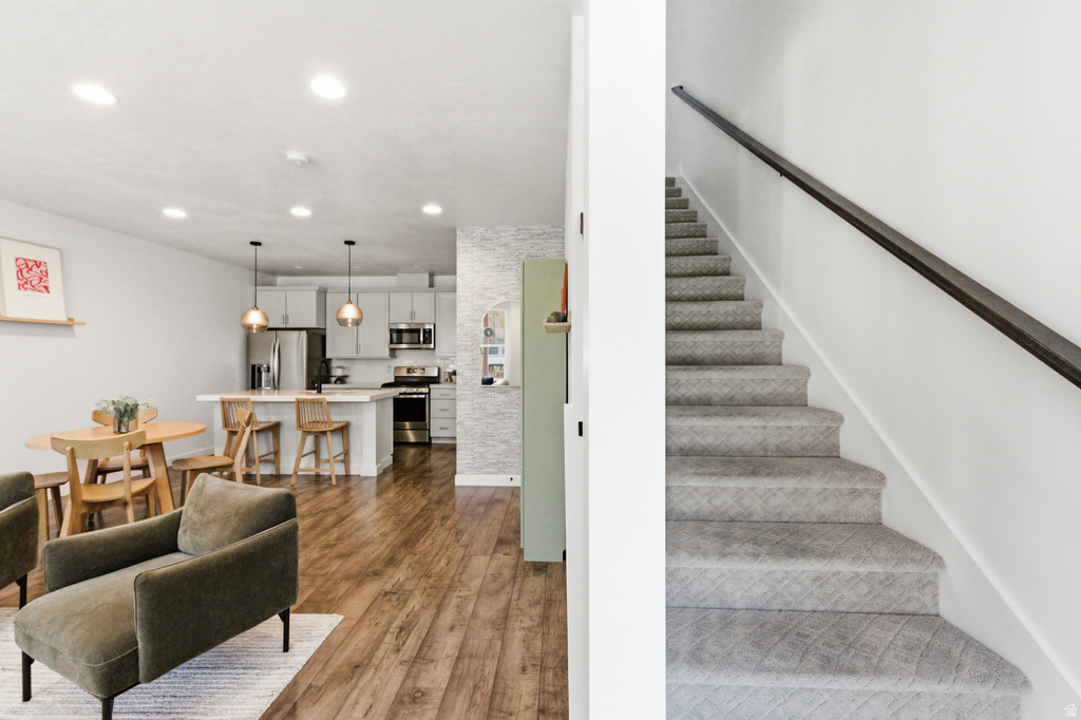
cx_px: 540
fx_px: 465
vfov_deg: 75.5
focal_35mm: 16
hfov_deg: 98.6
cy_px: 360
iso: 14400
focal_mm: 15.5
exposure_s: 1/1000
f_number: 9
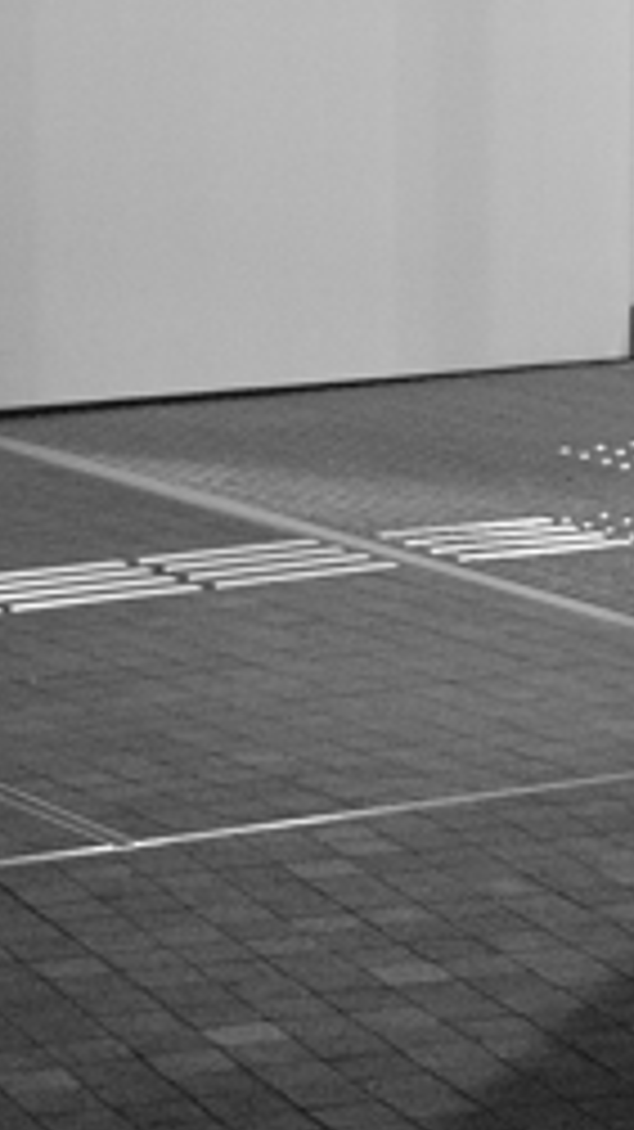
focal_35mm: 175
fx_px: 5235
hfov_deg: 6.9
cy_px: 504
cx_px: 166
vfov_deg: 12.3
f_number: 2.8
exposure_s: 1/400
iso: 800
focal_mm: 24.2
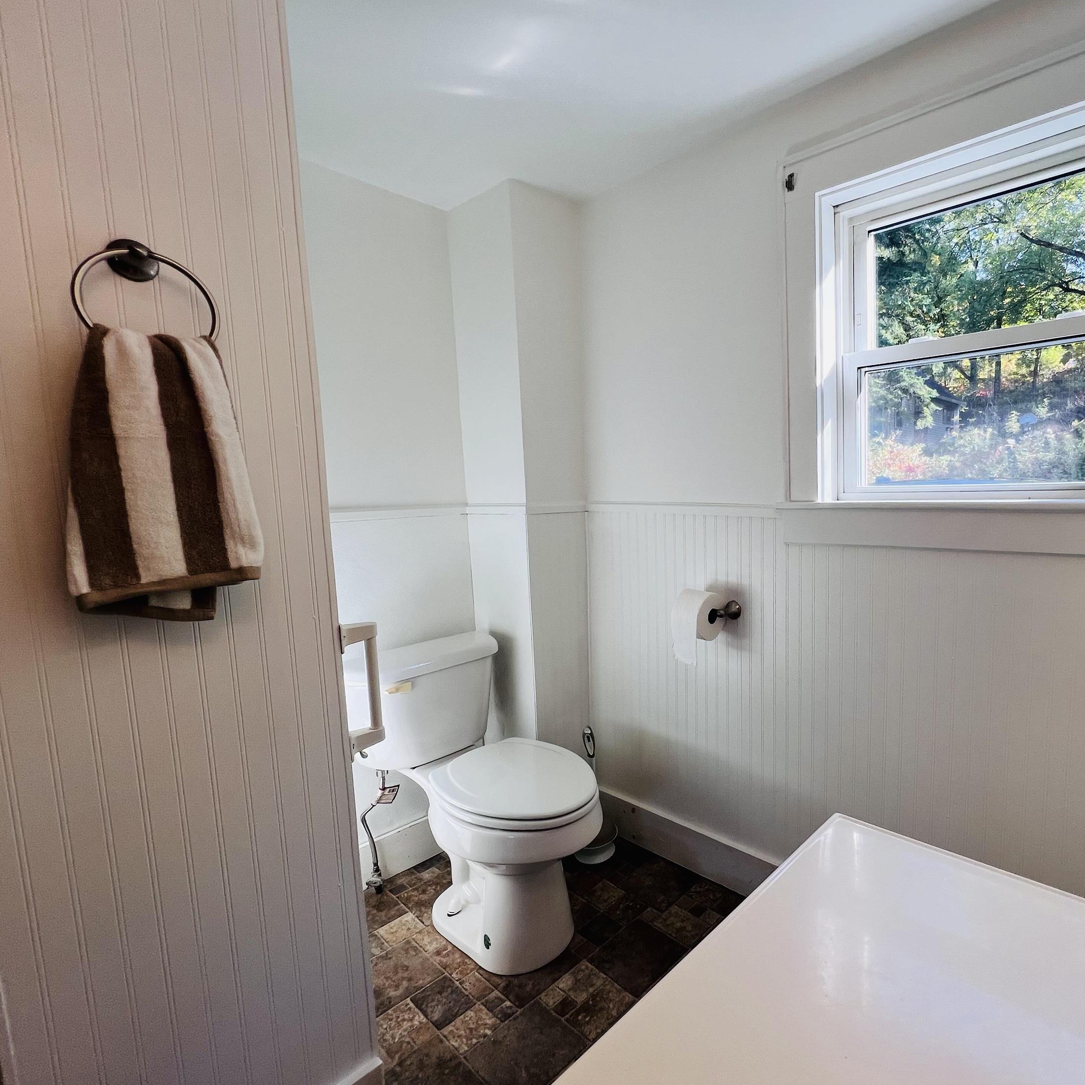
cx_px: 711
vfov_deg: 87.4
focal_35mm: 16
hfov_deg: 84.8
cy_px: 544
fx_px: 567
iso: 32
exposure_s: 1/120
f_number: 1.8
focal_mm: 1.57
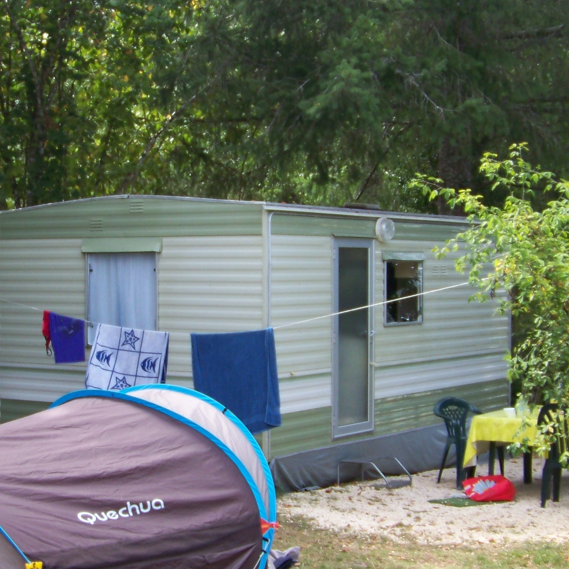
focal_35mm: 77
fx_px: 1432
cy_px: 329
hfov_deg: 22.3
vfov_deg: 22.5
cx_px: 156
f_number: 2.8
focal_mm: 5.85
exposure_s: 1/200
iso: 64
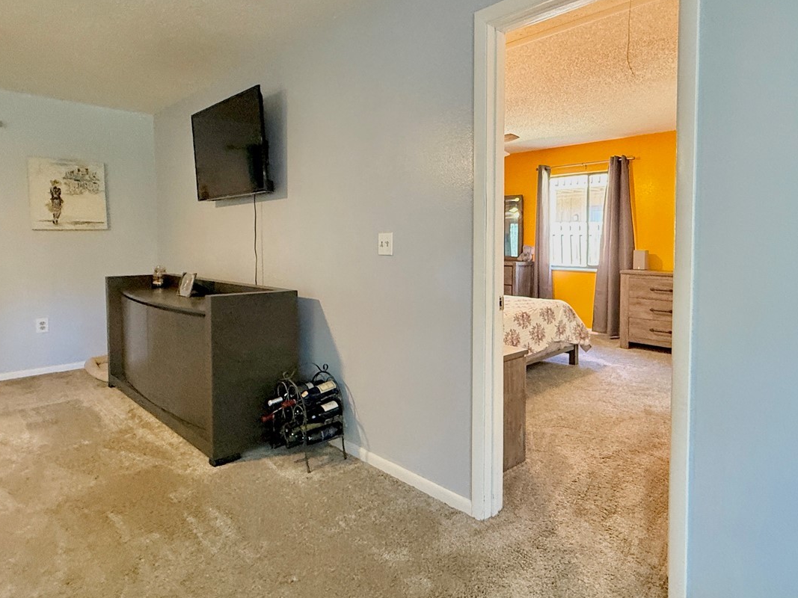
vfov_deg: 63.2
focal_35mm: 21
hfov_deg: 77.4
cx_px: 504
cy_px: 261
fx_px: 484
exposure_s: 1/60
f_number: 2.2
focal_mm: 2.22
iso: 500
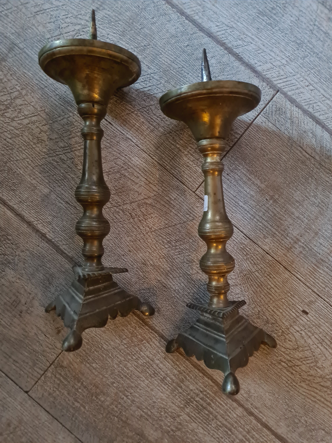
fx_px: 332
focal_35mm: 26
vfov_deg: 67.3
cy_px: 222
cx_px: 166
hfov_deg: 53.1
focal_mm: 5.4
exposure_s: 1/25
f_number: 1.8
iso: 1250
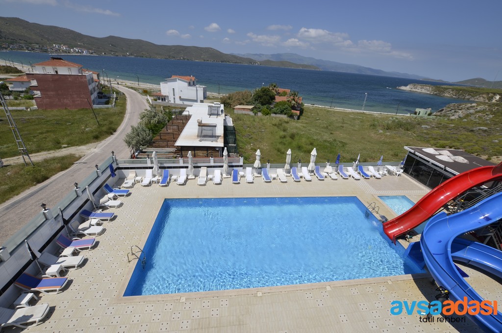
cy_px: 166
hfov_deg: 100.5
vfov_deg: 77.1
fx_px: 209
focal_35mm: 15
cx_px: 251
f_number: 9.5
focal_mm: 10
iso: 100
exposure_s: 1/350
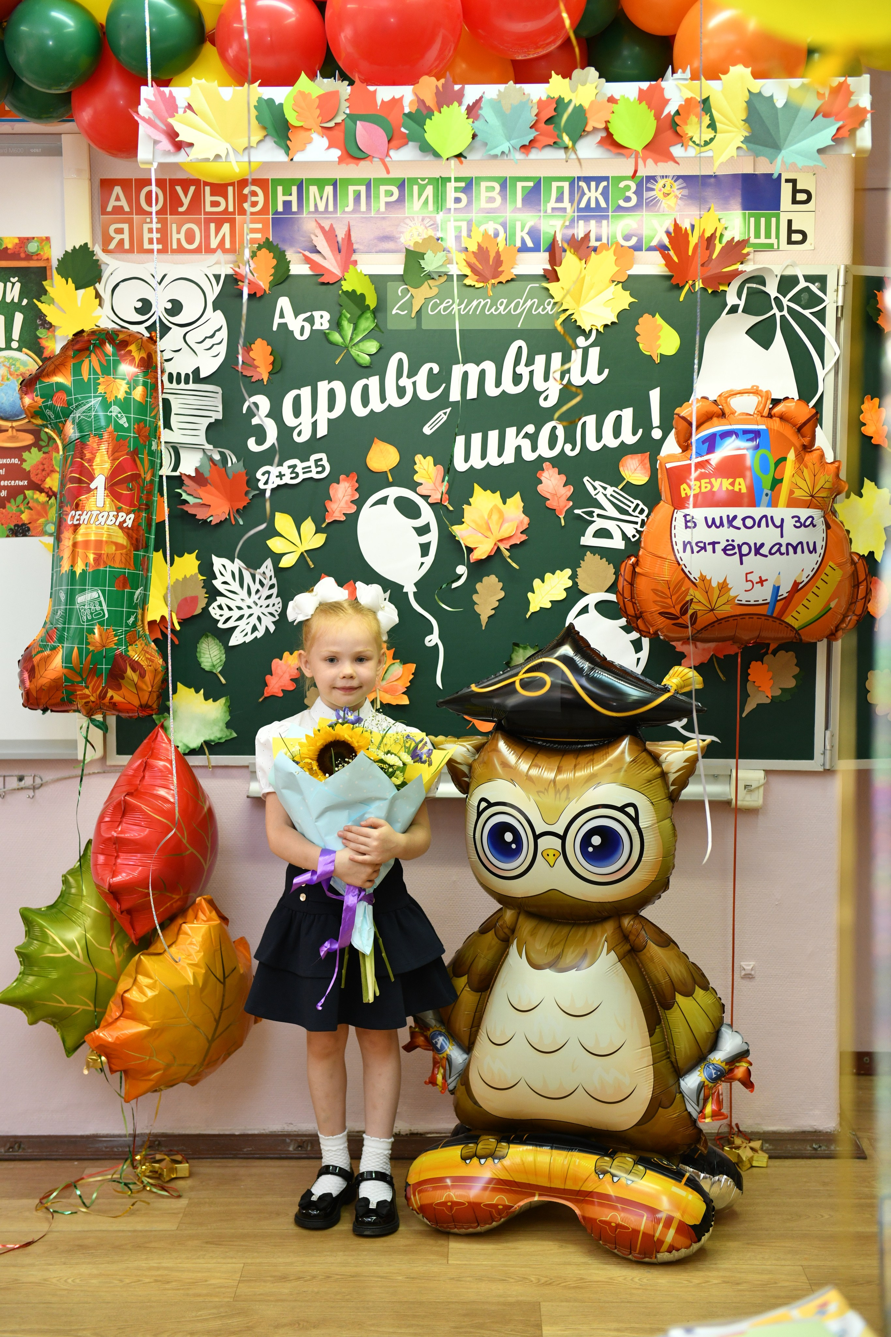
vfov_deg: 38.2
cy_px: 668
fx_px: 1930
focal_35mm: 52
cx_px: 446
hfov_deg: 26.0
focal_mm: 52
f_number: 3.5
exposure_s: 1/125
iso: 1000
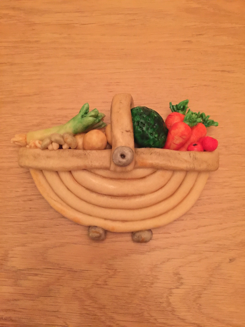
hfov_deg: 48.2
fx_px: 274
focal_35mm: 29
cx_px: 122
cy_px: 164
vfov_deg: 61.7
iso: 160
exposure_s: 1/4
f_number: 2.2
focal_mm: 4.15
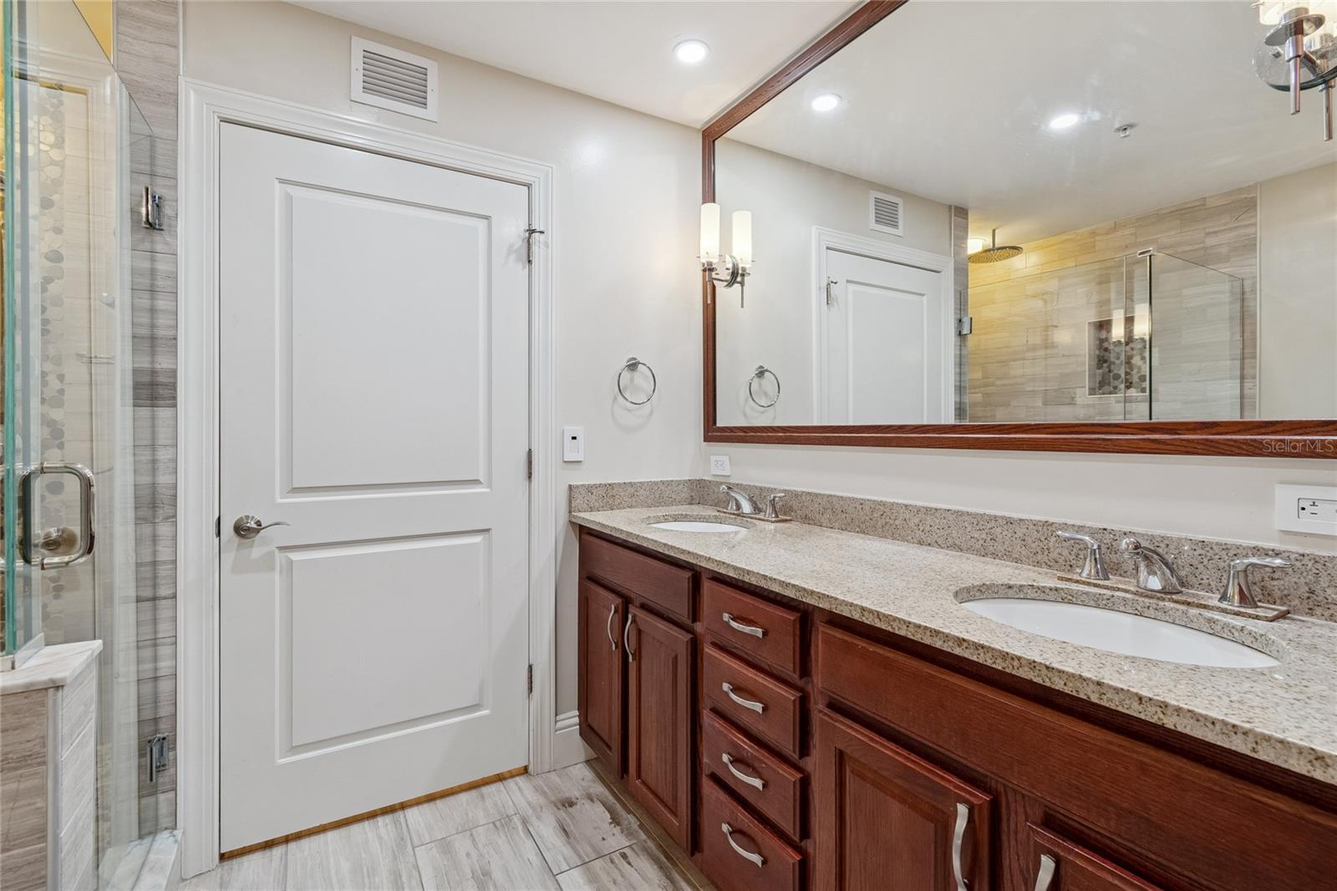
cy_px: 446
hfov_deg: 100.4
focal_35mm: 15
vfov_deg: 77.3
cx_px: 668
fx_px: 557
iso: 500
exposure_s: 1/40
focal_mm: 10
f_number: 7.1
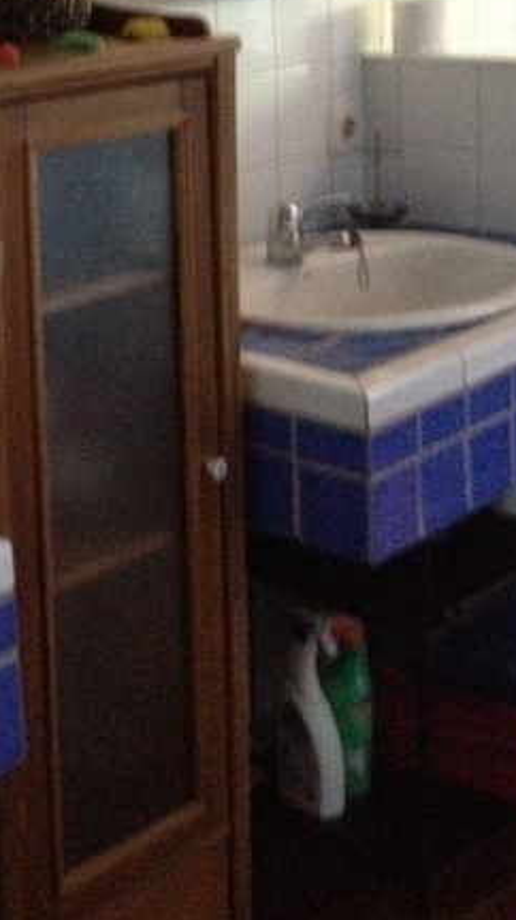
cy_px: 156
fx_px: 1656
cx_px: -38
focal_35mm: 68
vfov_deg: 30.1
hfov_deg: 17.2
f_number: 2.4
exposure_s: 1/15
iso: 800
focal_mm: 4.28
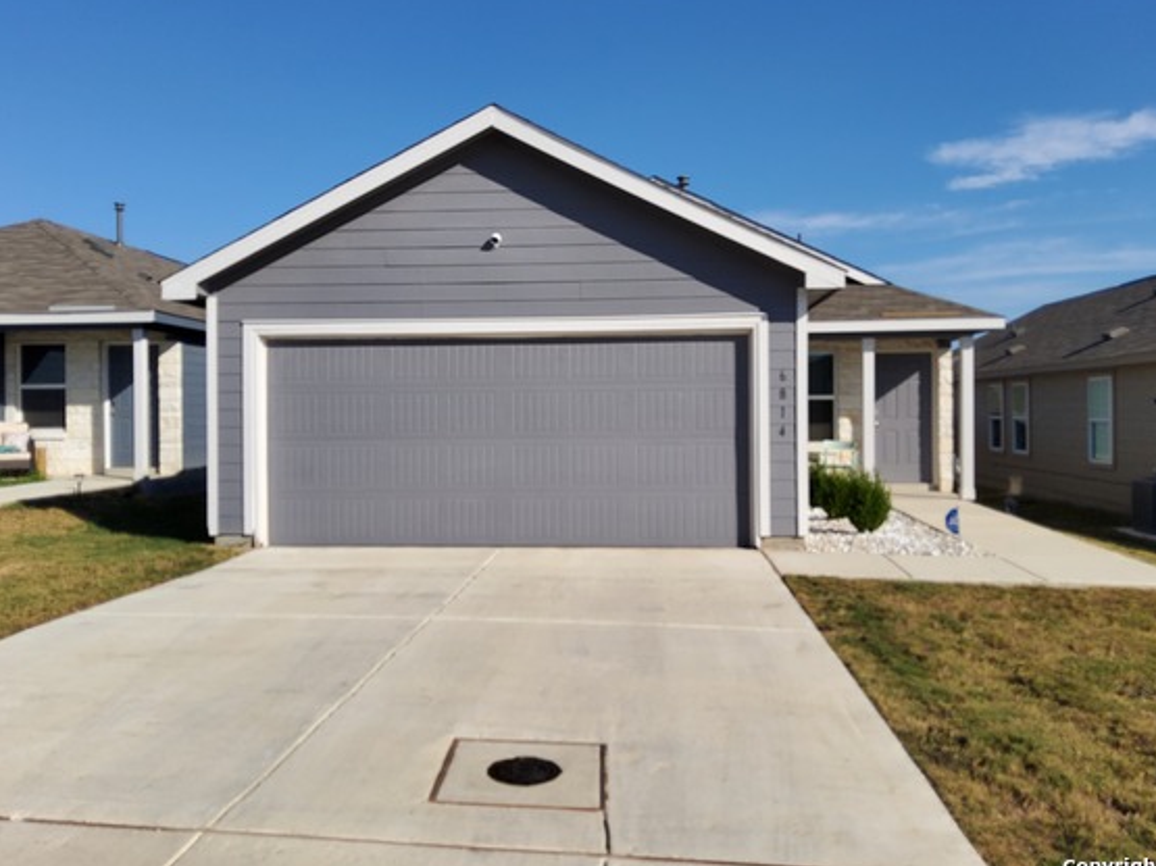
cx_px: 562
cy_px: 404
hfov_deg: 60.0
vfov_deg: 46.8
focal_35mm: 30
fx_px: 1002
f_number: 2
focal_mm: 3.08
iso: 50
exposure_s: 1/2010
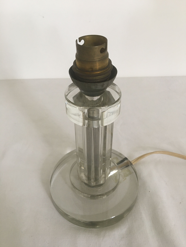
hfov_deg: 48.2
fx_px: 208
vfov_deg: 61.7
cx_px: 93
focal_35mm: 29
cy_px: 124
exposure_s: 1/33
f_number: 2.2
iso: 160
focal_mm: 4.15
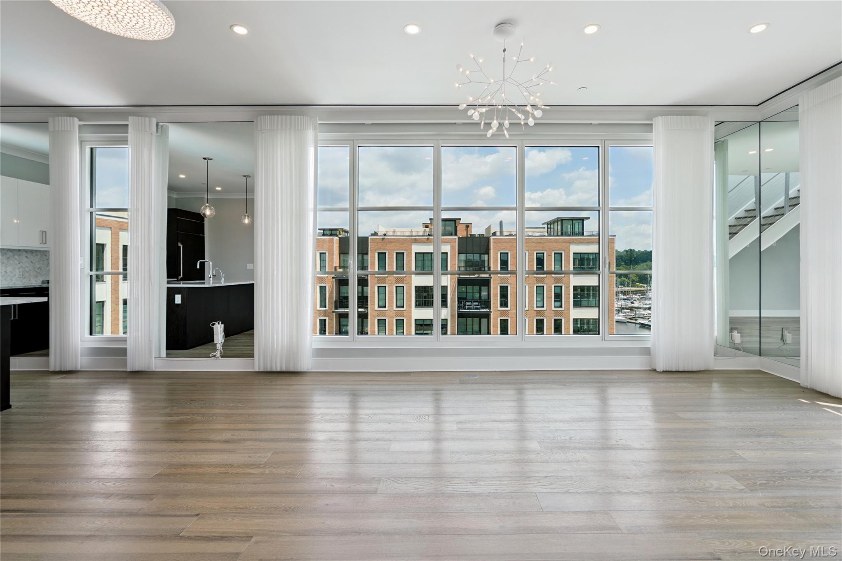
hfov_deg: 96.7
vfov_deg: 73.7
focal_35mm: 16
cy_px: 280
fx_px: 374
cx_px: 421
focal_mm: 16
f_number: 7.1
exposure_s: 1/80
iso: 125
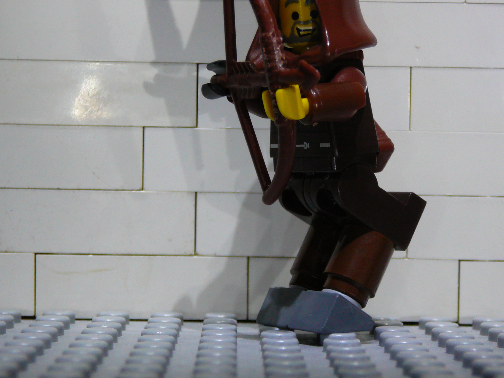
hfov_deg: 18.4
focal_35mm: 107
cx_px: 302
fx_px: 1558
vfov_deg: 13.8
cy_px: 190
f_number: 3.8
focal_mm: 13
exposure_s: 1/25
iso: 200
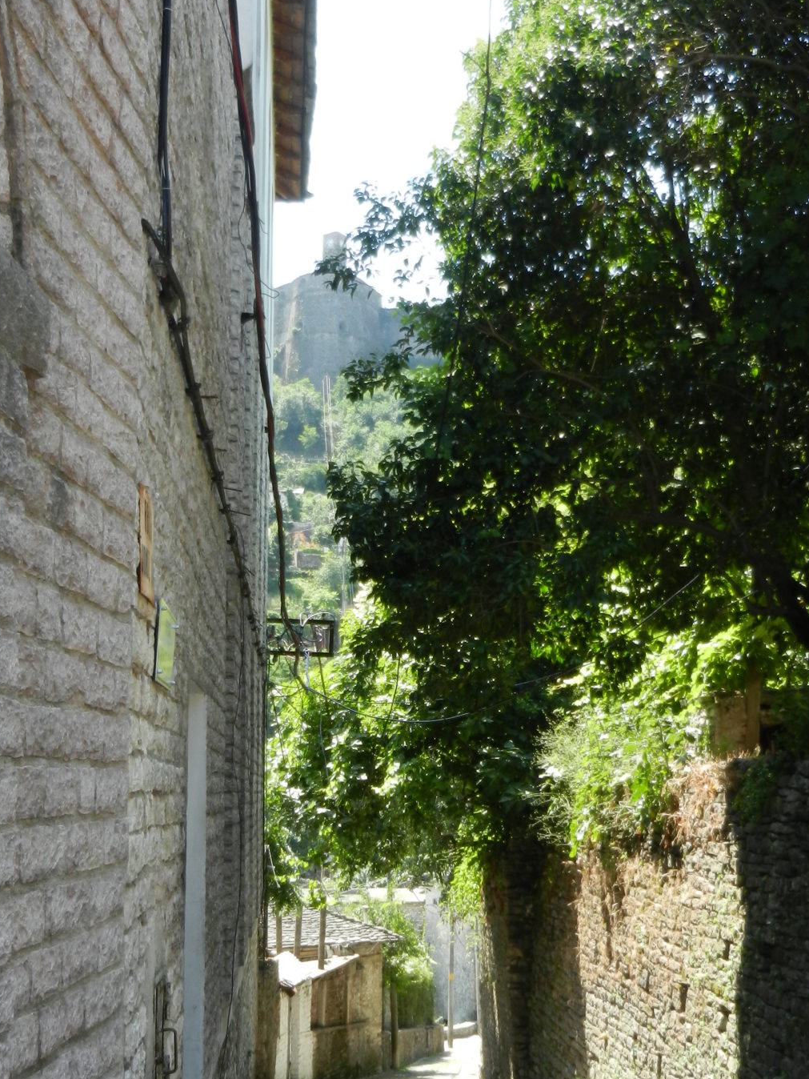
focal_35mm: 47
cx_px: 411
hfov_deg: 30.9
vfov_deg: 40.1
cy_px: 686
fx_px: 1465
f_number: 3.8
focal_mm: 5.9
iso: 160
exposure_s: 1/320
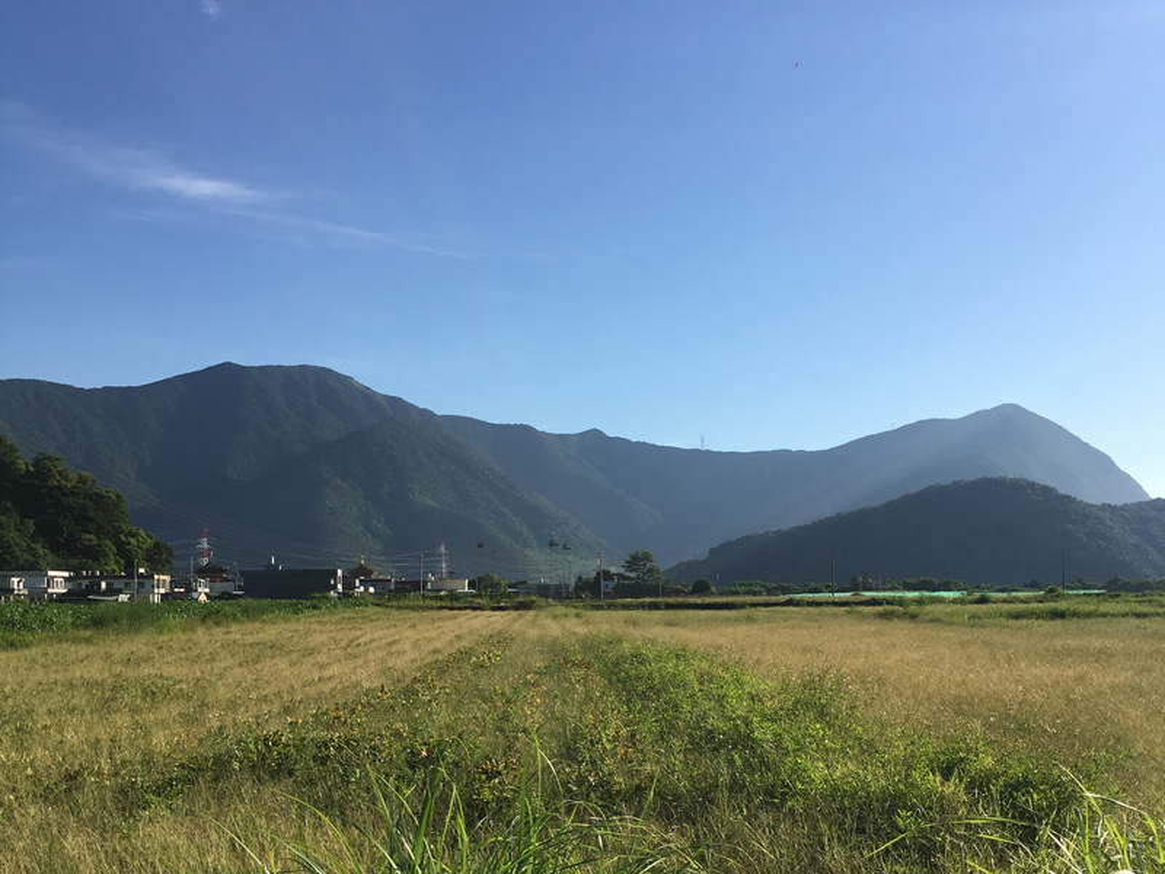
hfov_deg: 54.0
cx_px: 582
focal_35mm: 34
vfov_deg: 41.8
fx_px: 1144
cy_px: 437
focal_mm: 4.15
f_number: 2.2
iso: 25
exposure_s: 1/1923
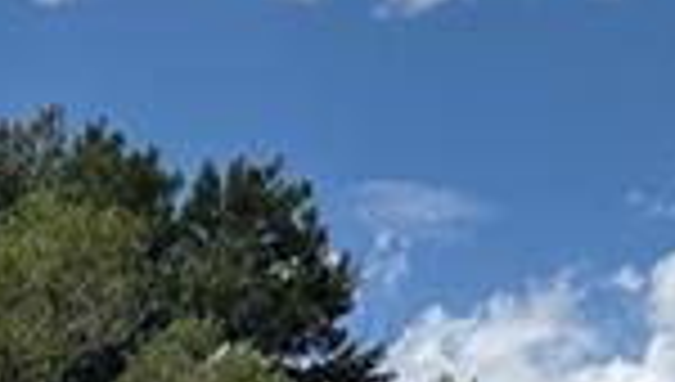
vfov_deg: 6.7
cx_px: 1557
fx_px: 3192
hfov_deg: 10.6
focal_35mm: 178
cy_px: 676
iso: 80
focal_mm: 6.76
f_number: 1.78
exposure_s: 1/8130
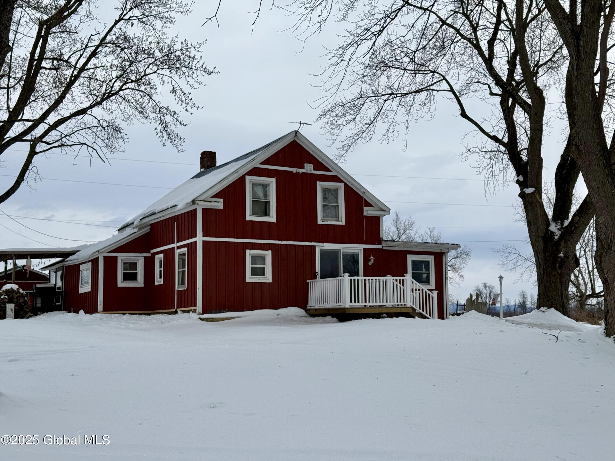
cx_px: 308
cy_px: 230
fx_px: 853
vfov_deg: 30.3
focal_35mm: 48
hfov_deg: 39.7
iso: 64
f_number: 1.78
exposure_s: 1/5587
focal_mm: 6.76
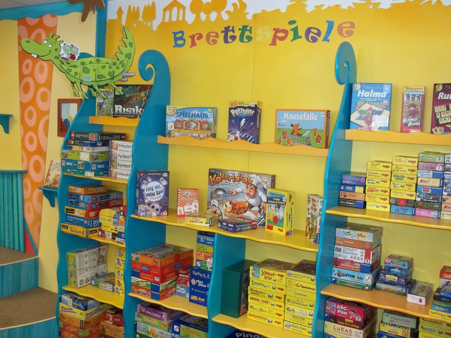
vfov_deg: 39.6
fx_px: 469
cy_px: 169
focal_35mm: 36
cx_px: 226
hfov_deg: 51.4
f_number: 3.1
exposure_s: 1/30
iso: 160
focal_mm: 6.5
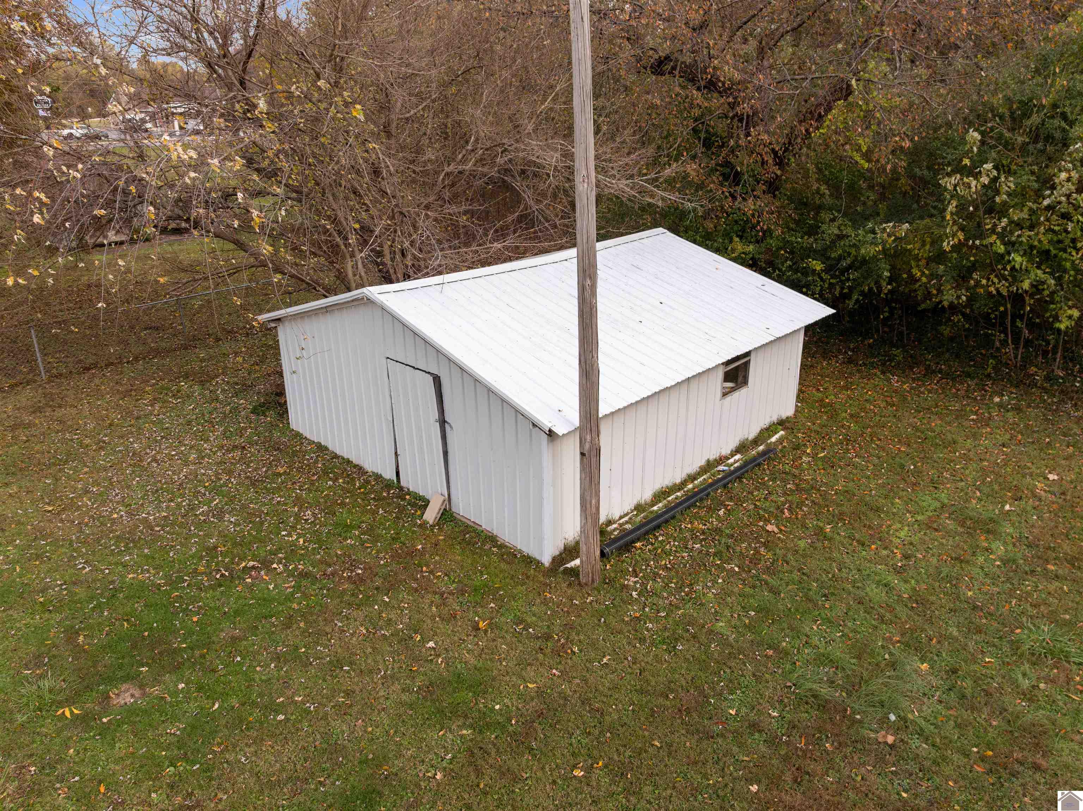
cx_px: 542
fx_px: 750
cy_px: 406
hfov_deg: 71.6
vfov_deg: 56.8
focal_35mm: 24
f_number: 2.8
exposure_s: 1/640
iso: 120
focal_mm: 12.29
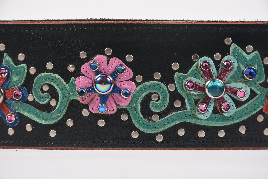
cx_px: 134
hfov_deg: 9.8
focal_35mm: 210
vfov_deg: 6.6
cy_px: 90
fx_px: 1564
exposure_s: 1/125
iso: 200
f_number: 11
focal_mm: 140
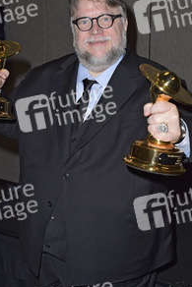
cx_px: 95
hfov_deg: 26.0
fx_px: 415
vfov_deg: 38.1
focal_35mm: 52
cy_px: 158
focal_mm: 38
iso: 500
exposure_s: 1/250
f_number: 6.3
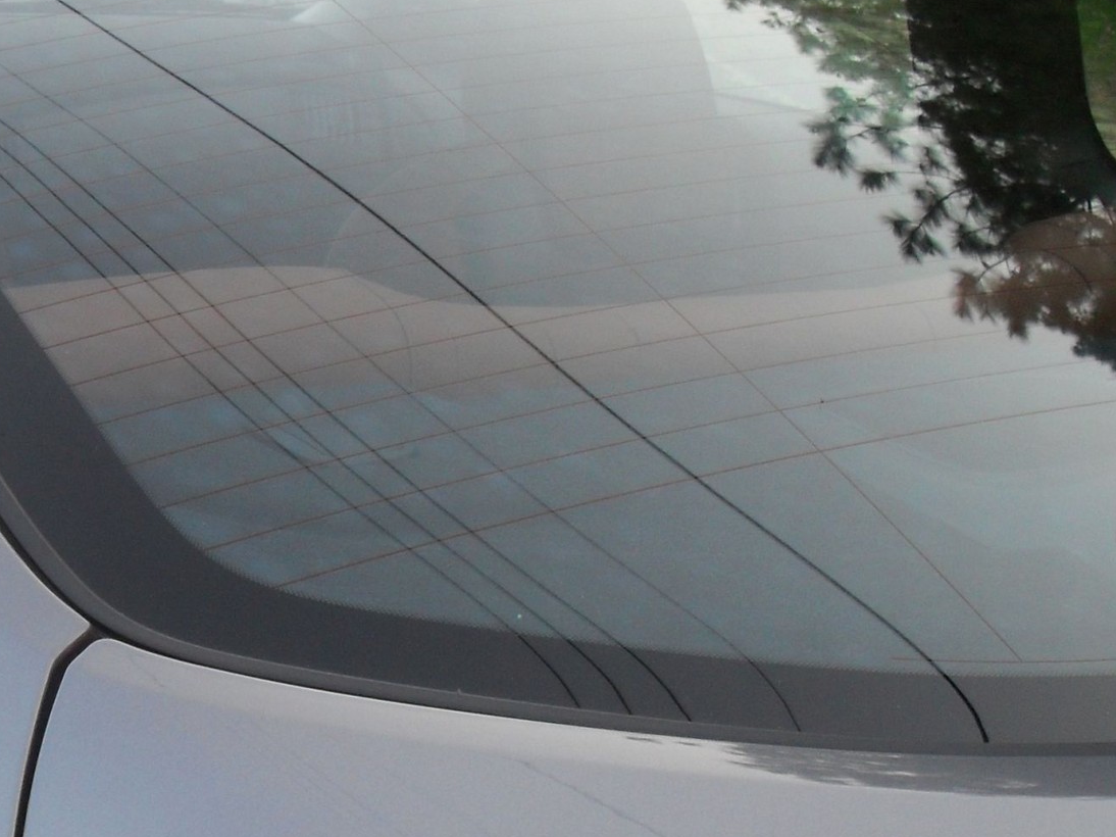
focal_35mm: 80
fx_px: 2579
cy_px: 656
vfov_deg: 18.3
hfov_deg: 23.7
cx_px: 91
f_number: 3.2
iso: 120
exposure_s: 1/30
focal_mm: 6.3
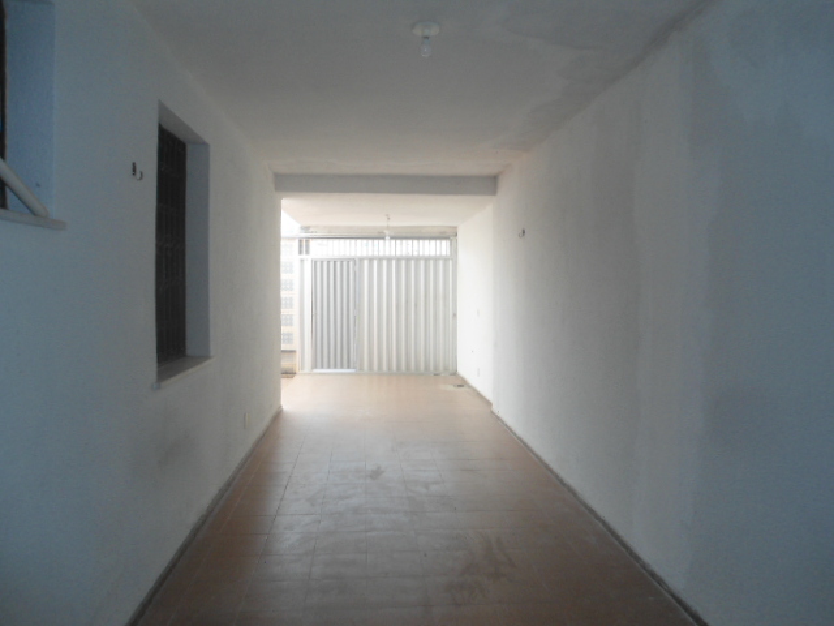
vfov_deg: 53.1
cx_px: 417
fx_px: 626
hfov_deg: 67.3
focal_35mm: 26
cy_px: 313
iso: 80
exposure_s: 1/50
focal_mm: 4.7
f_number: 2.8
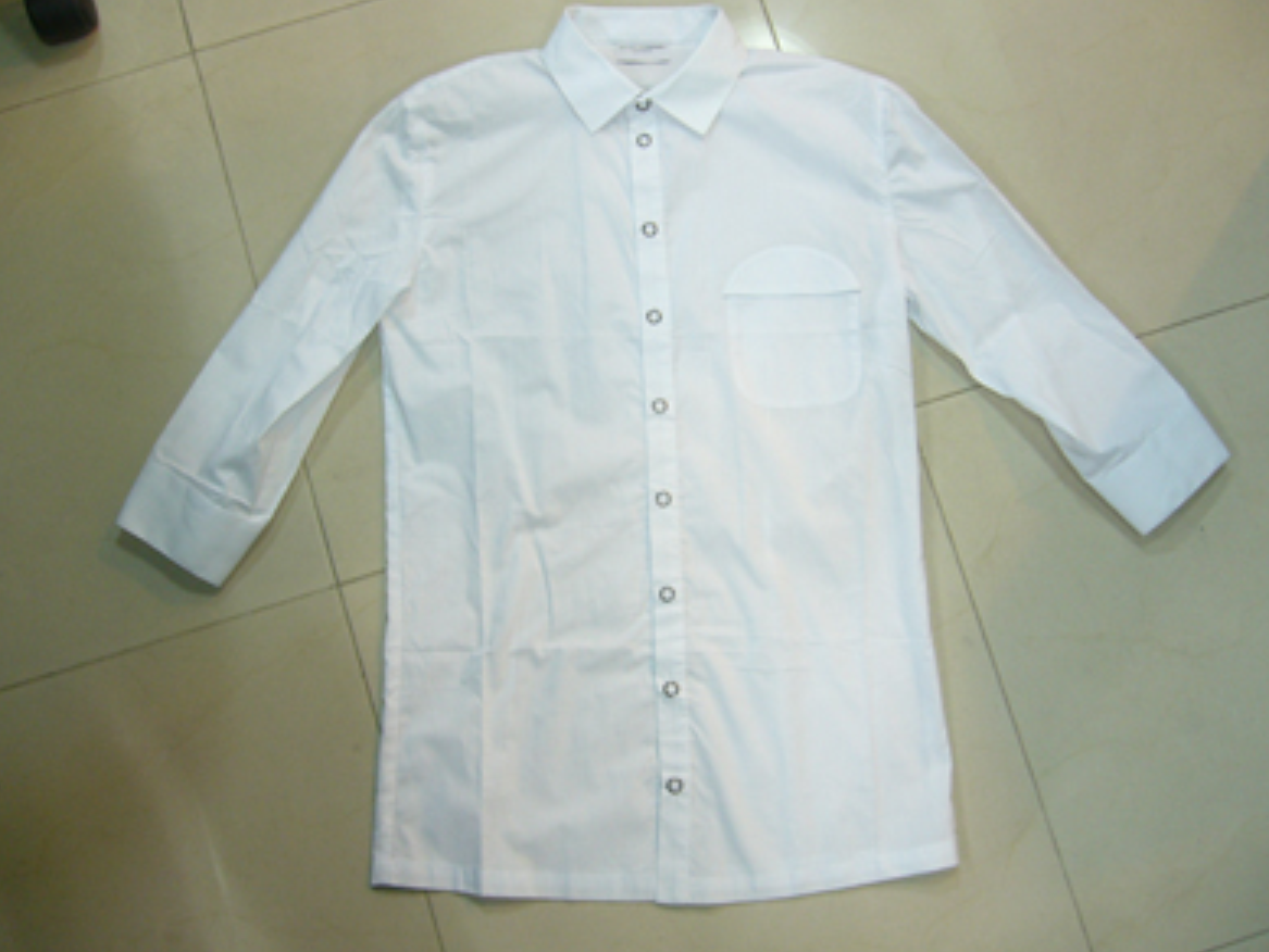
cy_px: 469
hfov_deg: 51.3
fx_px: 1320
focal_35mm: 36
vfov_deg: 39.7
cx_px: 643
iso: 125
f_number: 2.8
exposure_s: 1/10
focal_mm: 5.8
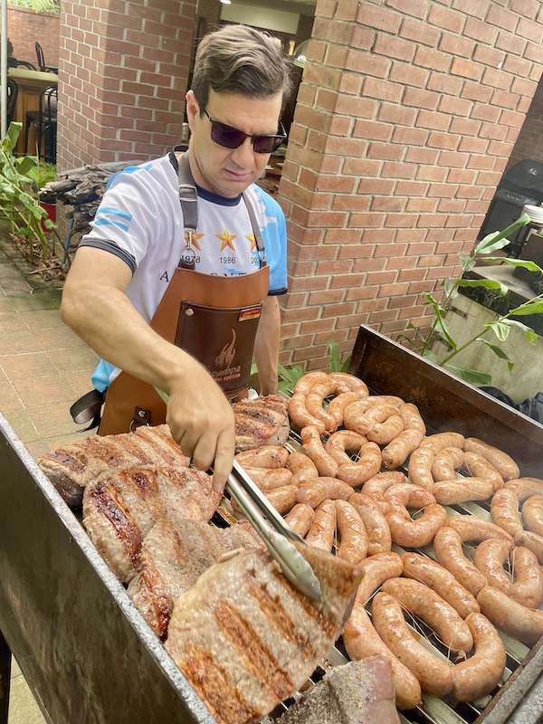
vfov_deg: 69.4
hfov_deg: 54.9
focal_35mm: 25
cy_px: 362
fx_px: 523
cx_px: 272
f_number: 1.6
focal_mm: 5.1
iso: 40
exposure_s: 1/121
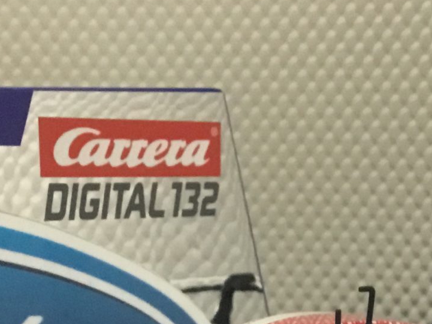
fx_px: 1373
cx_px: 246
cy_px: 547
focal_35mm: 110
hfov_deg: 17.9
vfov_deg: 12.5
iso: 160
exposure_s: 1/30
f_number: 2.4
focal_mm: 3.3
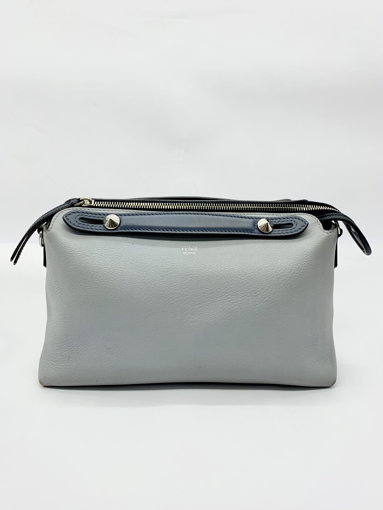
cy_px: 255
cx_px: 192
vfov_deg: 67.3
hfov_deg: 53.1
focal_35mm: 26
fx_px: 384
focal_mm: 4.25
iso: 25
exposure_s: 1/111
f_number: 1.8
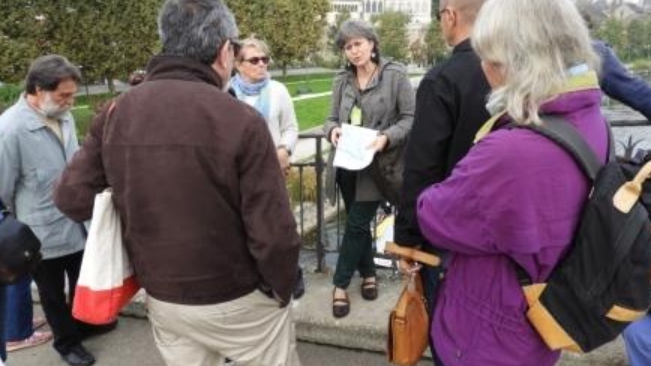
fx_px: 466
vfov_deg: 42.9
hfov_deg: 69.9
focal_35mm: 27
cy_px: 177
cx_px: 324
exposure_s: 1/250
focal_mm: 4.3
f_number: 3.3
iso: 100
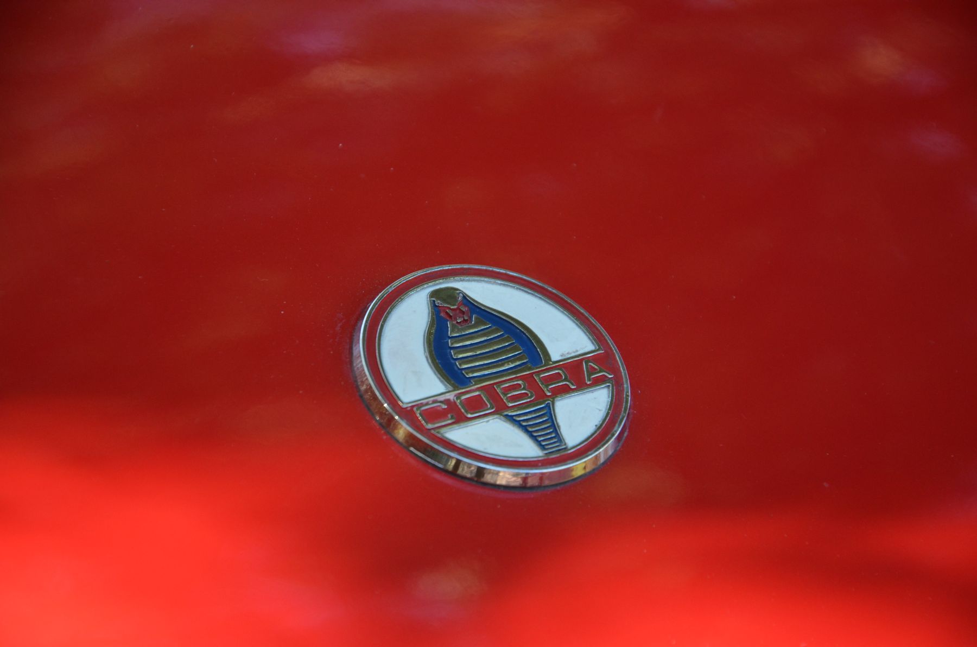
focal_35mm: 158
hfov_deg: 13.1
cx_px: 488
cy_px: 324
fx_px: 4265
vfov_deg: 8.7
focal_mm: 105
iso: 560
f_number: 5.6
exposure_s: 1/250
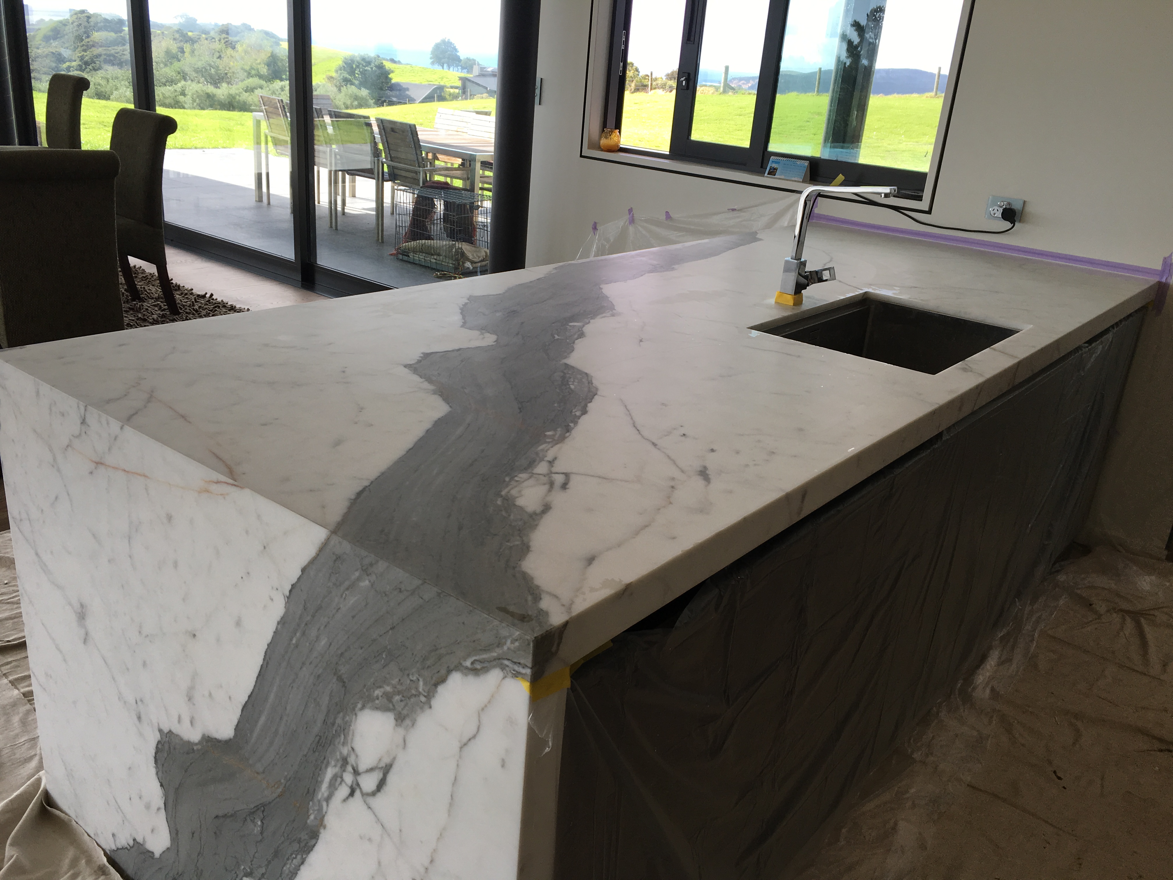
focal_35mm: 29
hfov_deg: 61.7
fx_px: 983
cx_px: 586
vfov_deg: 48.2
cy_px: 440
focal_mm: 4.15
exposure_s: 1/236
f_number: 2.2
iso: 25
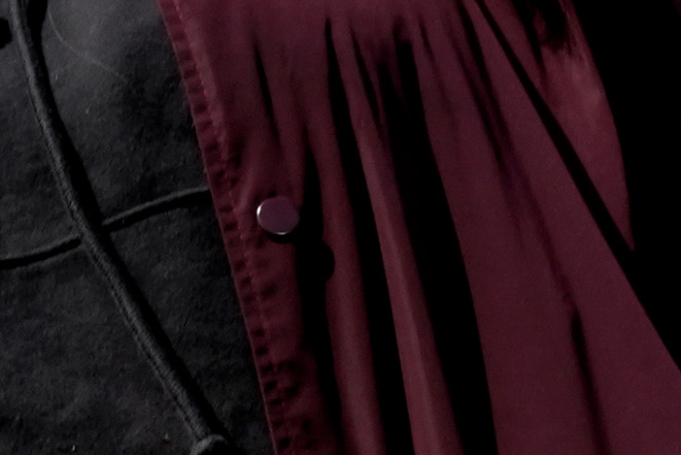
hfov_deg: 11.4
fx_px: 3406
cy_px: 94
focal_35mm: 180
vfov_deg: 7.6
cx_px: 238
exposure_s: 1/160
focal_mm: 31
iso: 500
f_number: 22
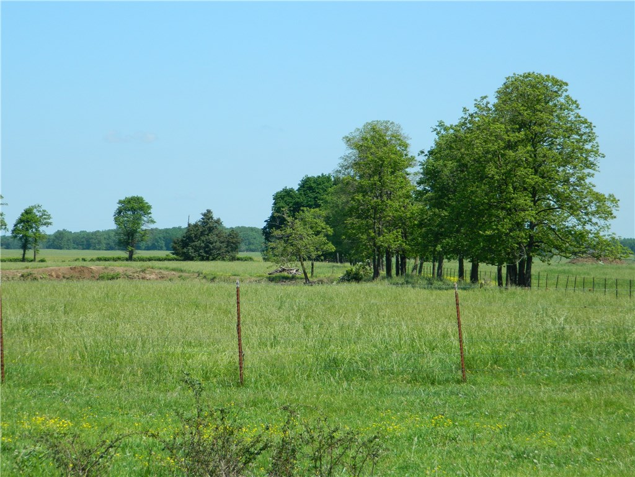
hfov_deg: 15.3
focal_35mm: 129
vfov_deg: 11.5
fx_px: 2366
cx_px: 318
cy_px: 238
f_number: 4.7
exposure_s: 1/500
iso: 100
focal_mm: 23.2
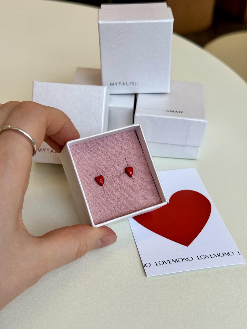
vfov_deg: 39.7
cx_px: 124
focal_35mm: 48
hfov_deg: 30.3
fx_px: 457
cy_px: 164
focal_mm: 6.76
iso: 80
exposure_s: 1/100
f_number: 1.78
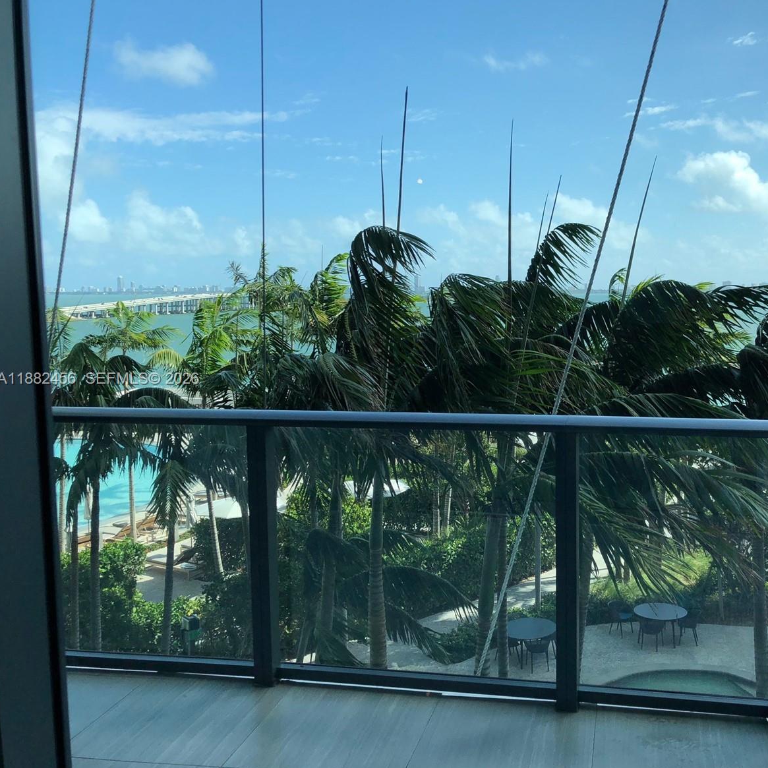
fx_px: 853
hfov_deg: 47.5
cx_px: 521
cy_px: 380
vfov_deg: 48.4
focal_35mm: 34
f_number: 1.8
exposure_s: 1/1567
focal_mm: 4
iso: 20
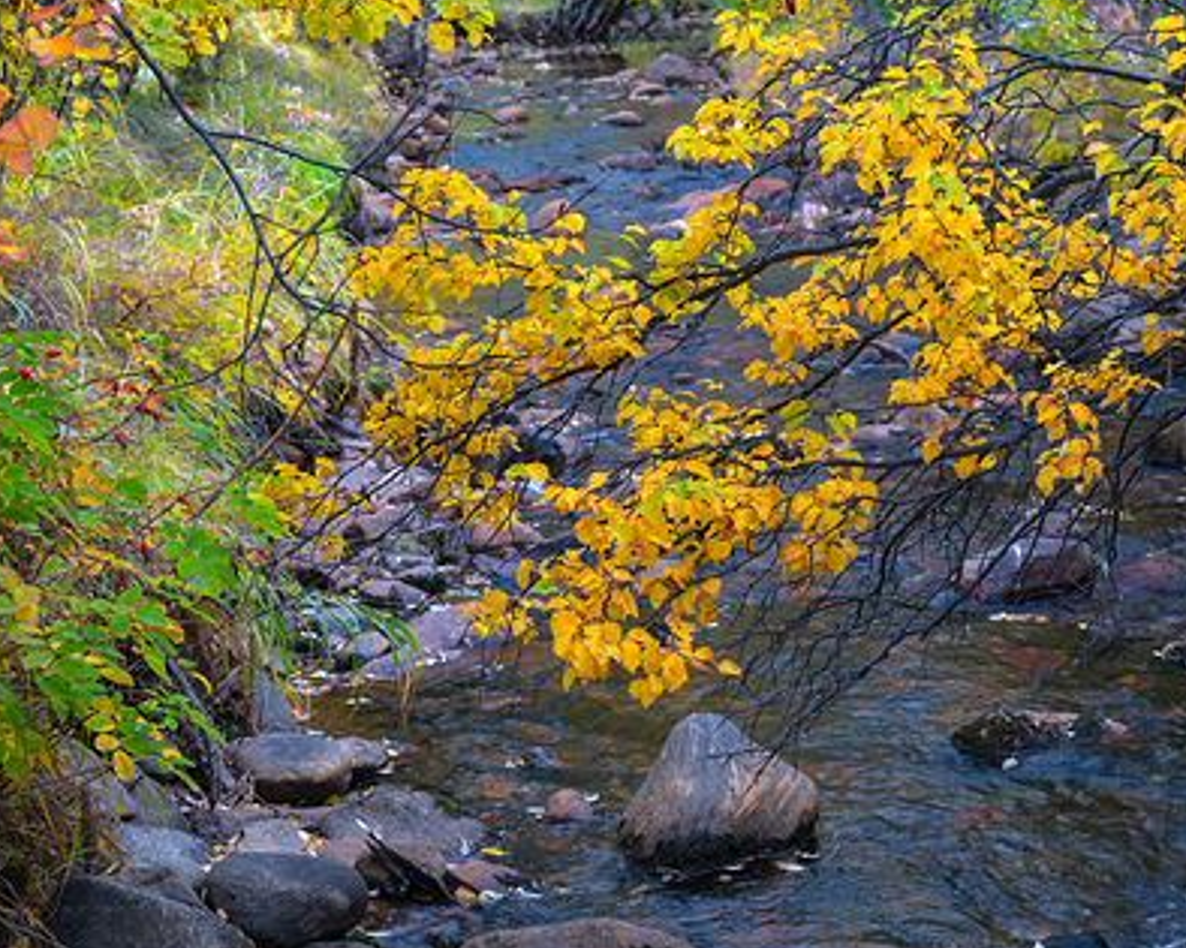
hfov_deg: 20.5
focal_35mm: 93
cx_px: 798
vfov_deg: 16.5
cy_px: 500
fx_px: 3264
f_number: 8
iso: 80
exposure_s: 1/20
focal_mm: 65
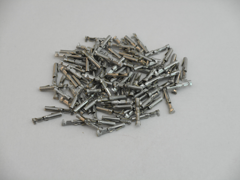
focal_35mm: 102
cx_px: 120
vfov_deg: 14.5
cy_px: 90
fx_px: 707
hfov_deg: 19.3
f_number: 5.8
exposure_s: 1/60
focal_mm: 18.2
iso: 220
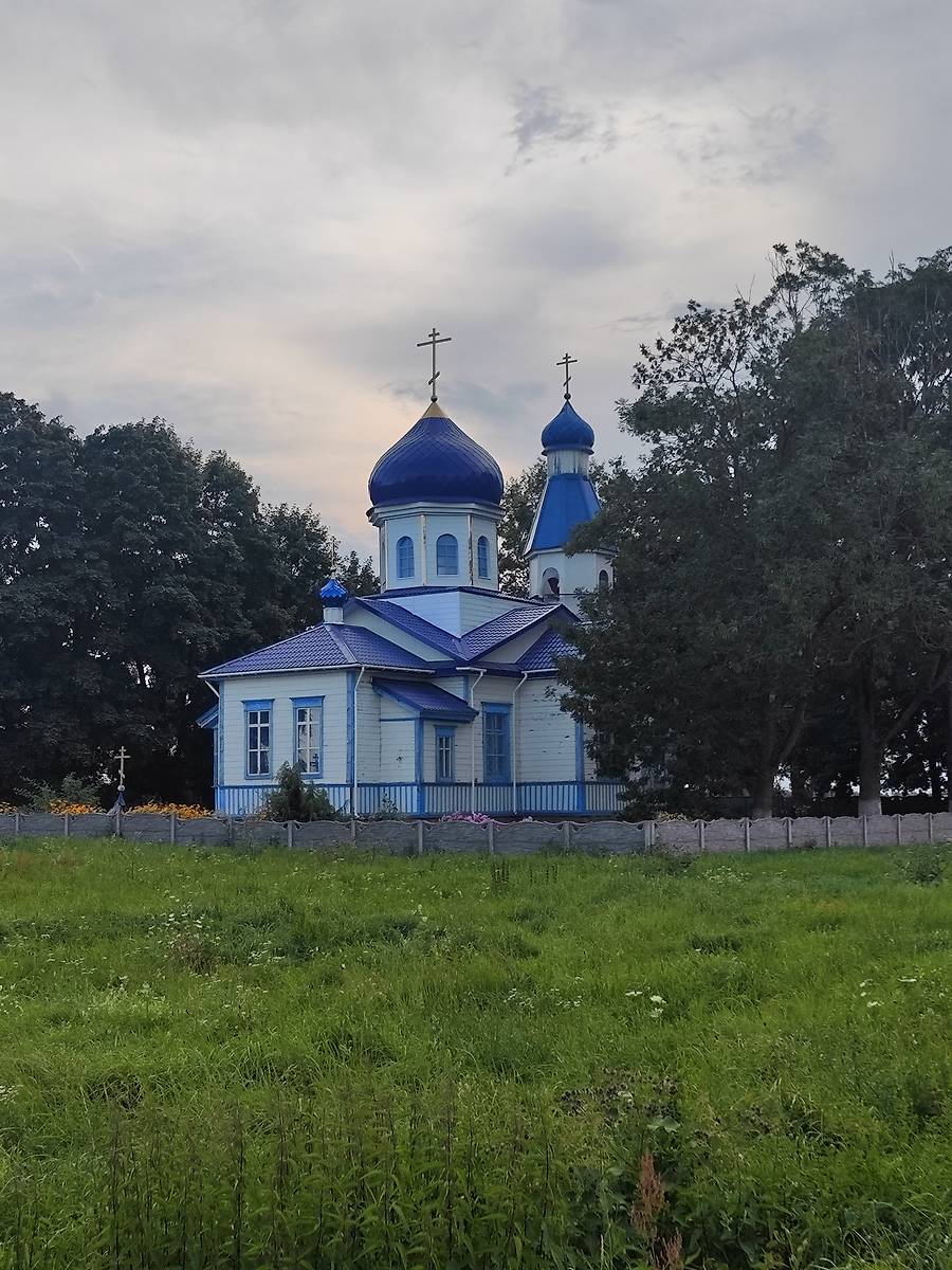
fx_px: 1687
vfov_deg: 41.2
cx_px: 476
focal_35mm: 46
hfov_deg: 31.5
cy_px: 635
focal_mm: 5.4
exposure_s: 1/1697
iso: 50
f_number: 1.8
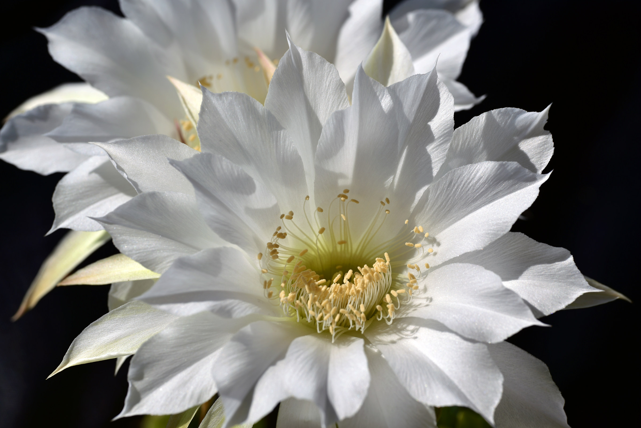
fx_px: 3206
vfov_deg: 7.6
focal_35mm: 180
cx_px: 320
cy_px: 214
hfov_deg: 11.4
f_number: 13
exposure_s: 1/100
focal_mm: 180
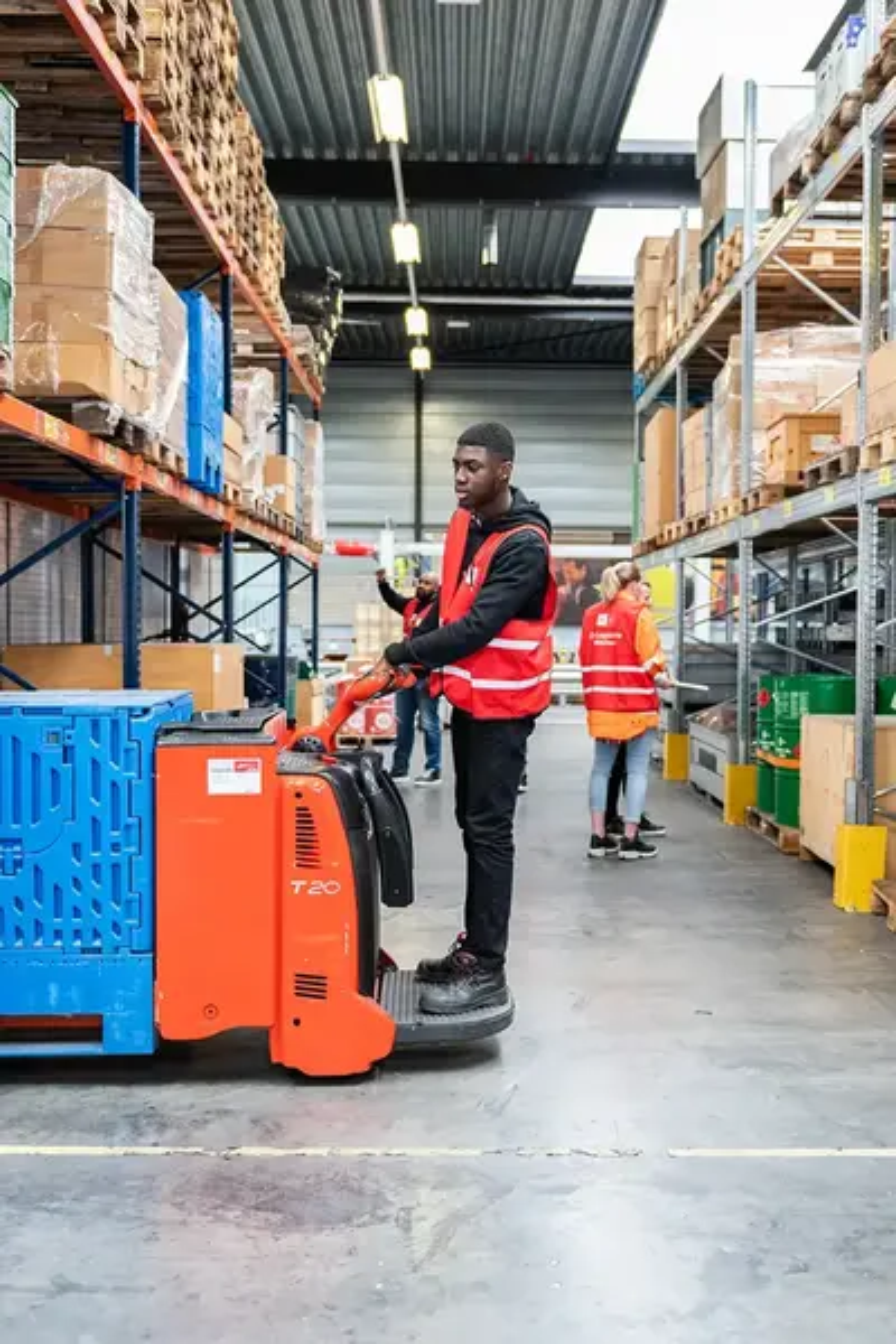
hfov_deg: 45.0
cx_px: 448
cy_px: 672
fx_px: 1083
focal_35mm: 29
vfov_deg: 63.7
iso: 1000
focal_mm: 29
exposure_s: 1/160
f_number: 2.8
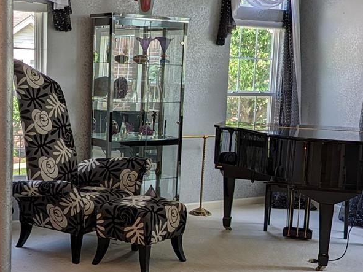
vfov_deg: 22.5
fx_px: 681
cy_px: 176
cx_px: 111
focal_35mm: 65
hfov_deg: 29.5
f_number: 1.7
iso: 60
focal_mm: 4.53
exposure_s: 1/405
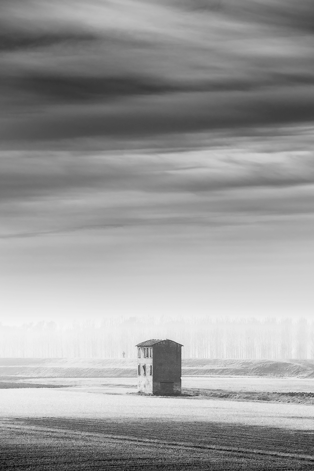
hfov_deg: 6.9
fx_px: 2616
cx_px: 157
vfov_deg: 10.3
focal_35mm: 200
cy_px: 236
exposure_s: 1/400
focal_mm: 200
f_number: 6.3
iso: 100
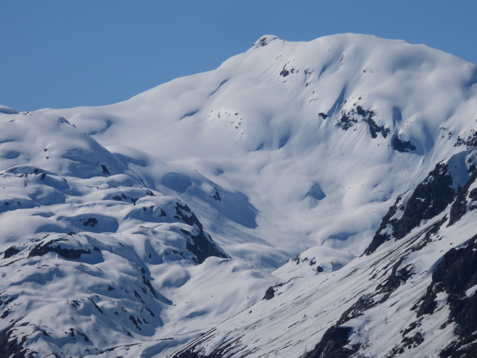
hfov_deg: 5.7
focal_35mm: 350
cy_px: 179
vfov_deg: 4.2
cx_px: 238
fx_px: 4823
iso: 100
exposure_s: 1/1600
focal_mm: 62.5
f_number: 7.1
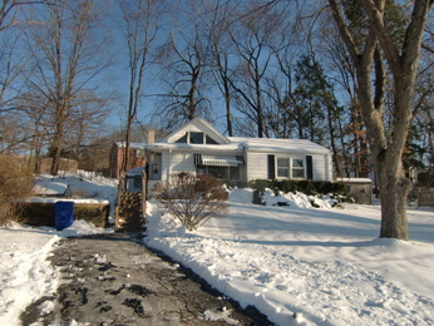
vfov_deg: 56.9
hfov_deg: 71.6
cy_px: 163
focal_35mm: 24
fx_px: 301
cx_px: 217
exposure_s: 1/800
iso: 64
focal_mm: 4.3
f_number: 3.2
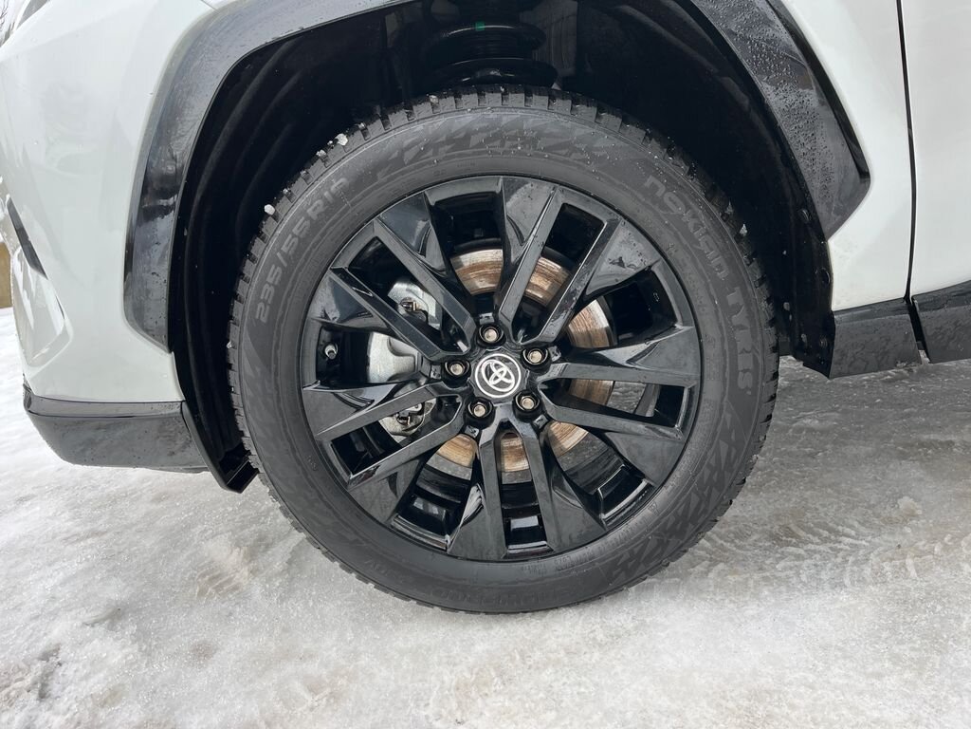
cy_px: 364
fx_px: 729
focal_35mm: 26
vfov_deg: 53.1
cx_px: 486
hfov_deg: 67.3
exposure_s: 1/121
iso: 40
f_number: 1.6
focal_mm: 5.1
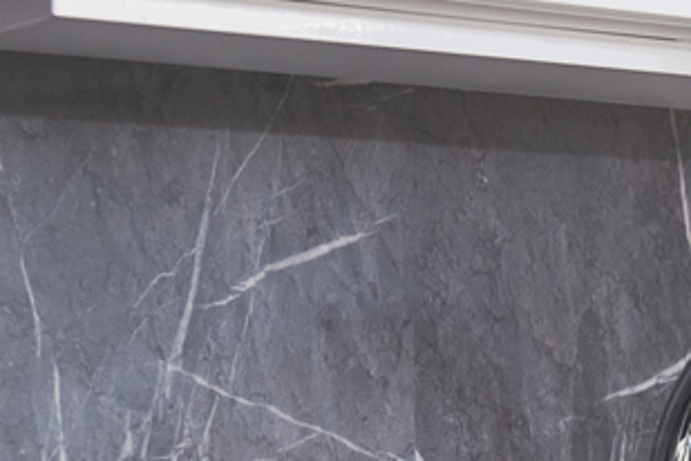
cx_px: 1322
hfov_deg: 5.0
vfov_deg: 3.3
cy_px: 622
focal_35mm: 410
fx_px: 7869
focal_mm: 66
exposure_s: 1/200
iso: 320
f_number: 5.6
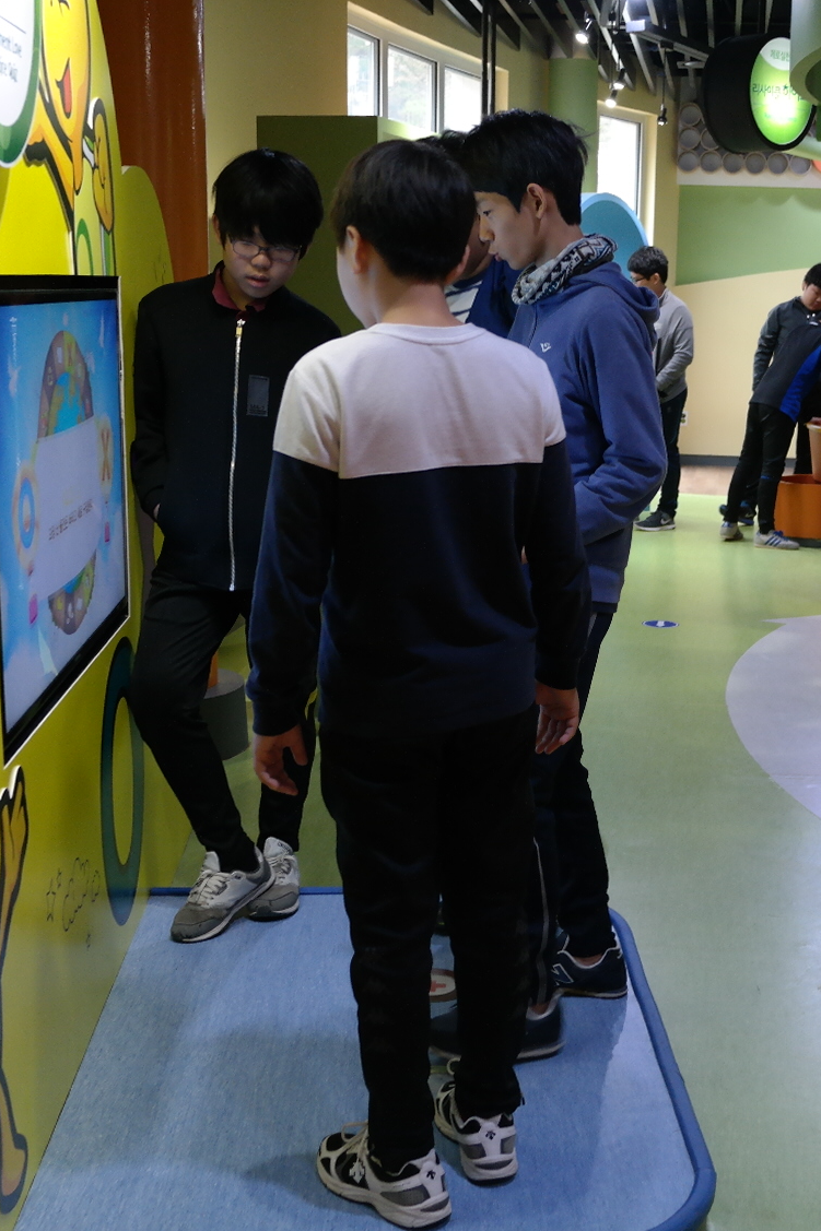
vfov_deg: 42.7
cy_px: 628
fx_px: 1574
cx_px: 541
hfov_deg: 29.1
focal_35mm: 46
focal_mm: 20
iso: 800
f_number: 3.5
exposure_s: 1/40
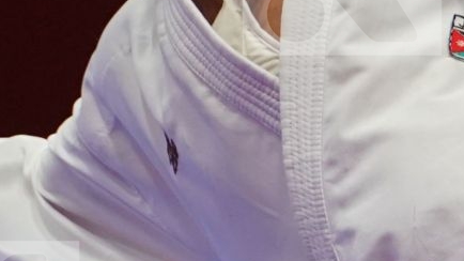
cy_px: -42
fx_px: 17493
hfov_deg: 1.5
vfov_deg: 0.9
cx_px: 705
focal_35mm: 1422
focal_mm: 218
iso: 2500
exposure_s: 1/1000
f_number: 4
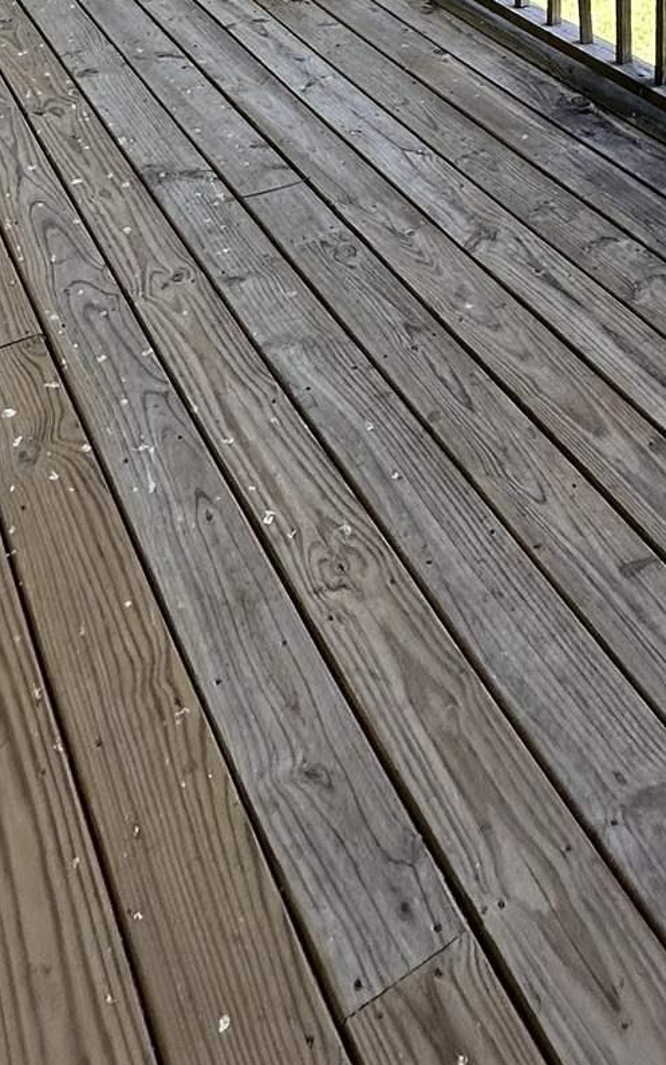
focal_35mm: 43
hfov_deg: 28.9
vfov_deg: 34.8
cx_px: 571
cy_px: -268
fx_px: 1249
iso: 40
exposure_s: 1/156
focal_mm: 2.22
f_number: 2.2
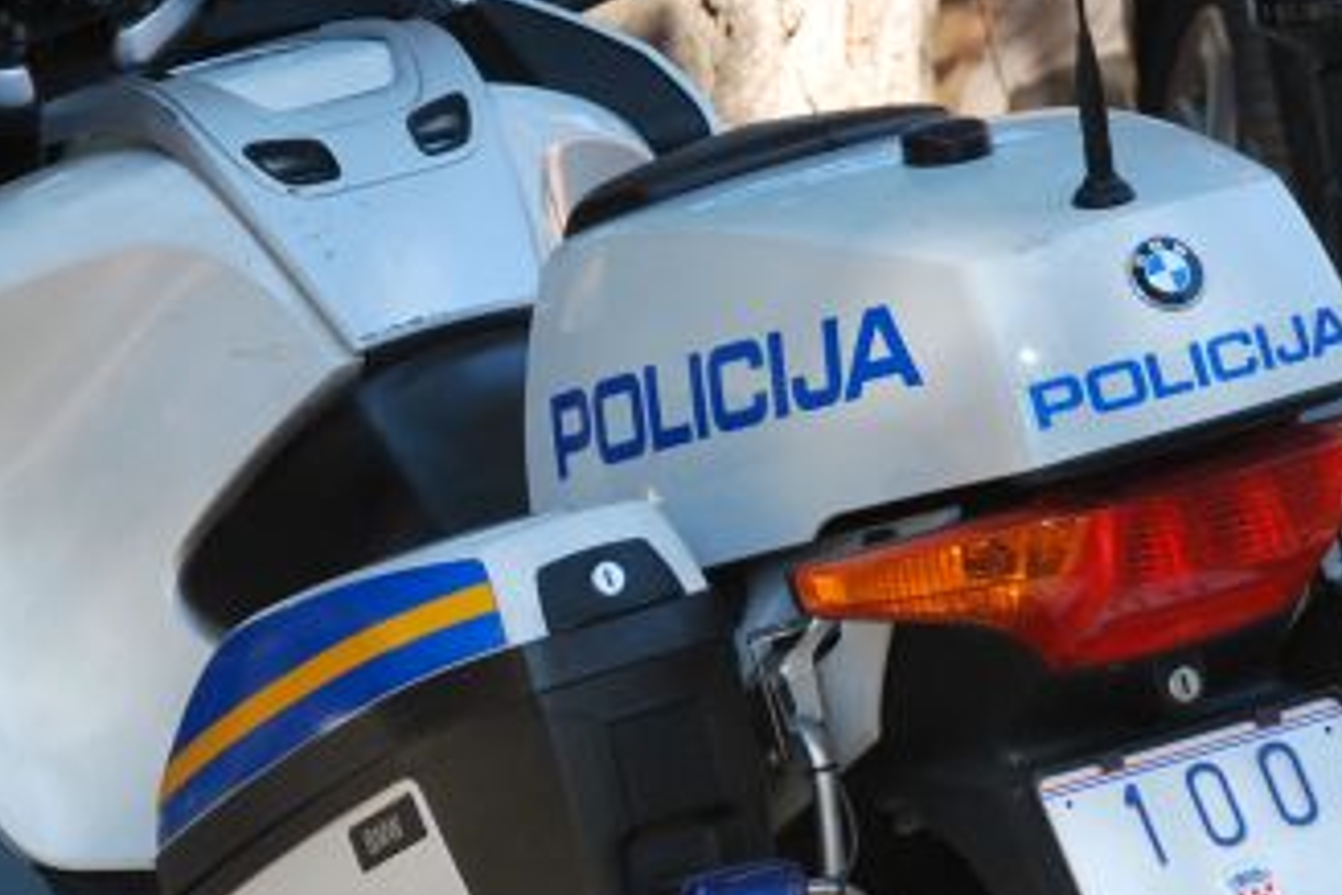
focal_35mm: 400
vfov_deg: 3.4
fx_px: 14894
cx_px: 583
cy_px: 589
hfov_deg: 5.2
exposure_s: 1/160
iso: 200
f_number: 5.6
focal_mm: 85
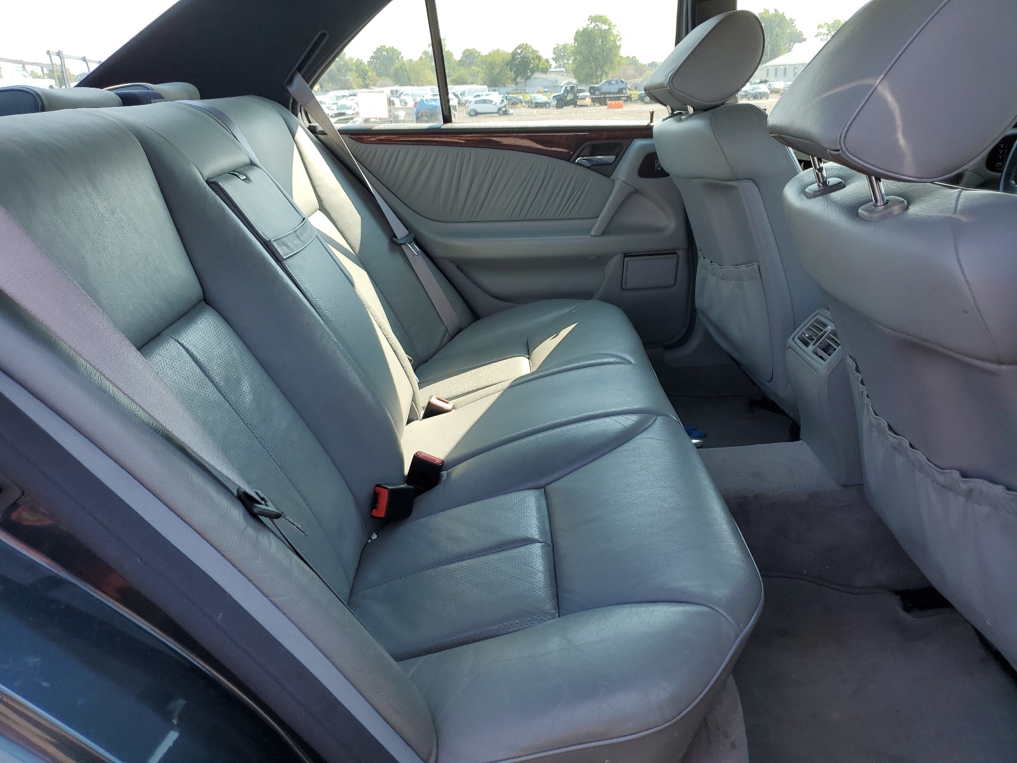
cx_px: 508
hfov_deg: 67.3
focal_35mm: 26
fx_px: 764
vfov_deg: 53.1
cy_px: 382
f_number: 1.5
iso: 50
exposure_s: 1/476
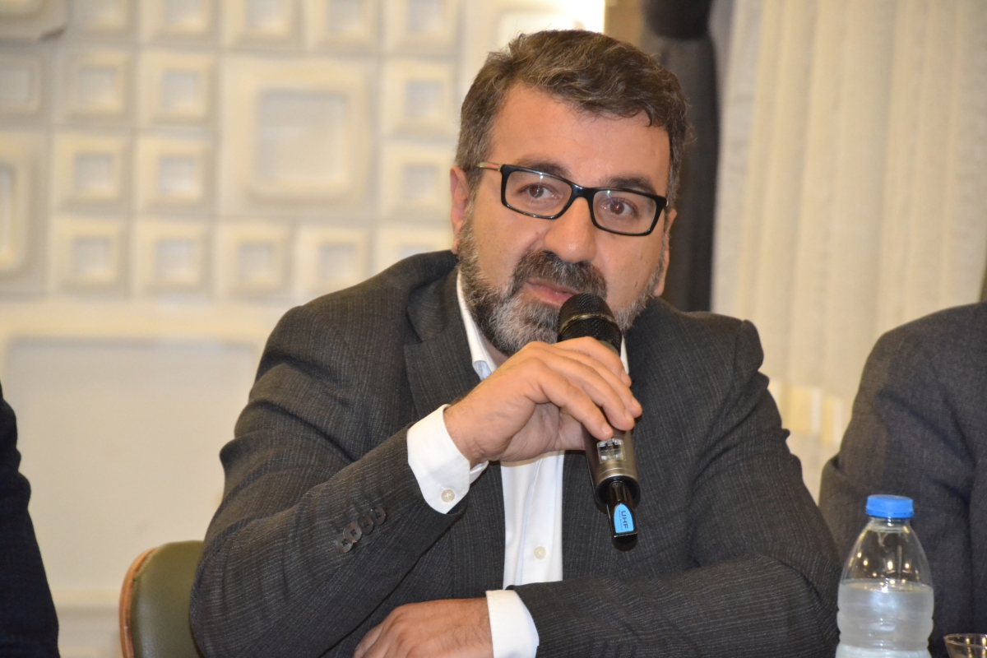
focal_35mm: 202
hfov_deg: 10.2
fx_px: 5551
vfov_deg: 6.8
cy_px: 329
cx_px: 494
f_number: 5.6
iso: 3200
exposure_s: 1/60
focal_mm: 135
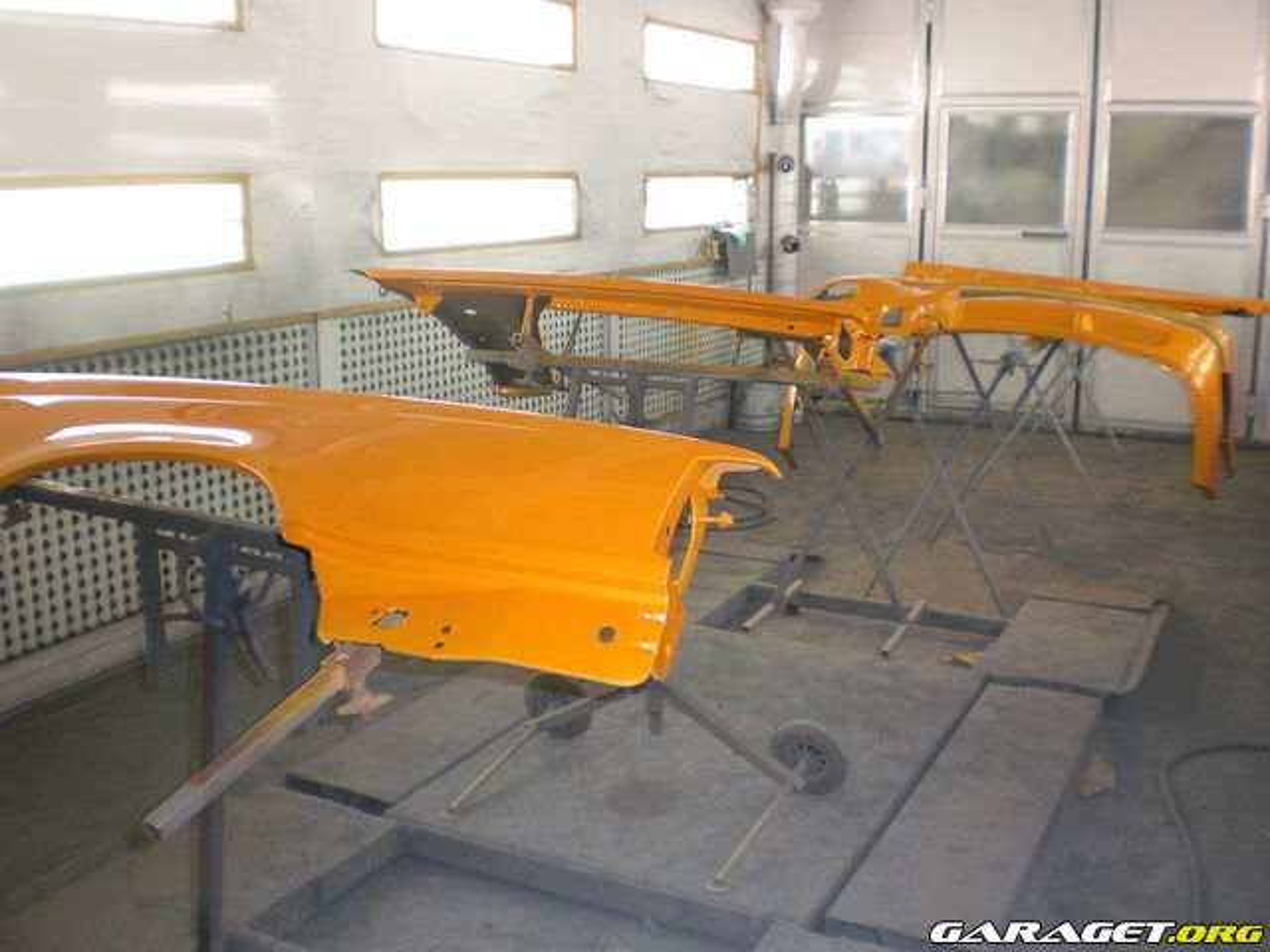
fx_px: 1321
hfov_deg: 51.4
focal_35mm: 36
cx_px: 635
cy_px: 476
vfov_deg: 39.7
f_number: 3.1
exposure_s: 1/80
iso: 200
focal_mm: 6.3
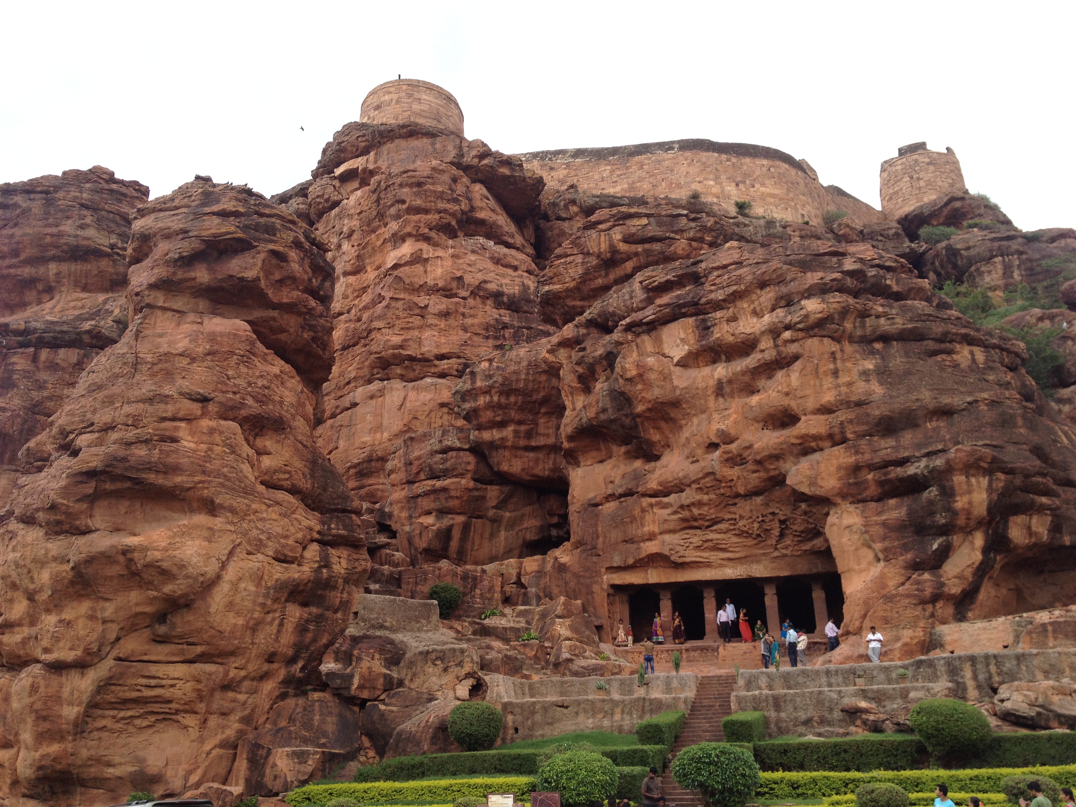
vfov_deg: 40.7
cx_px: 538
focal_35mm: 35
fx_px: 1088
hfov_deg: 52.6
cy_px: 404
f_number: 2.4
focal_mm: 4.28
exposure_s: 1/593
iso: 50
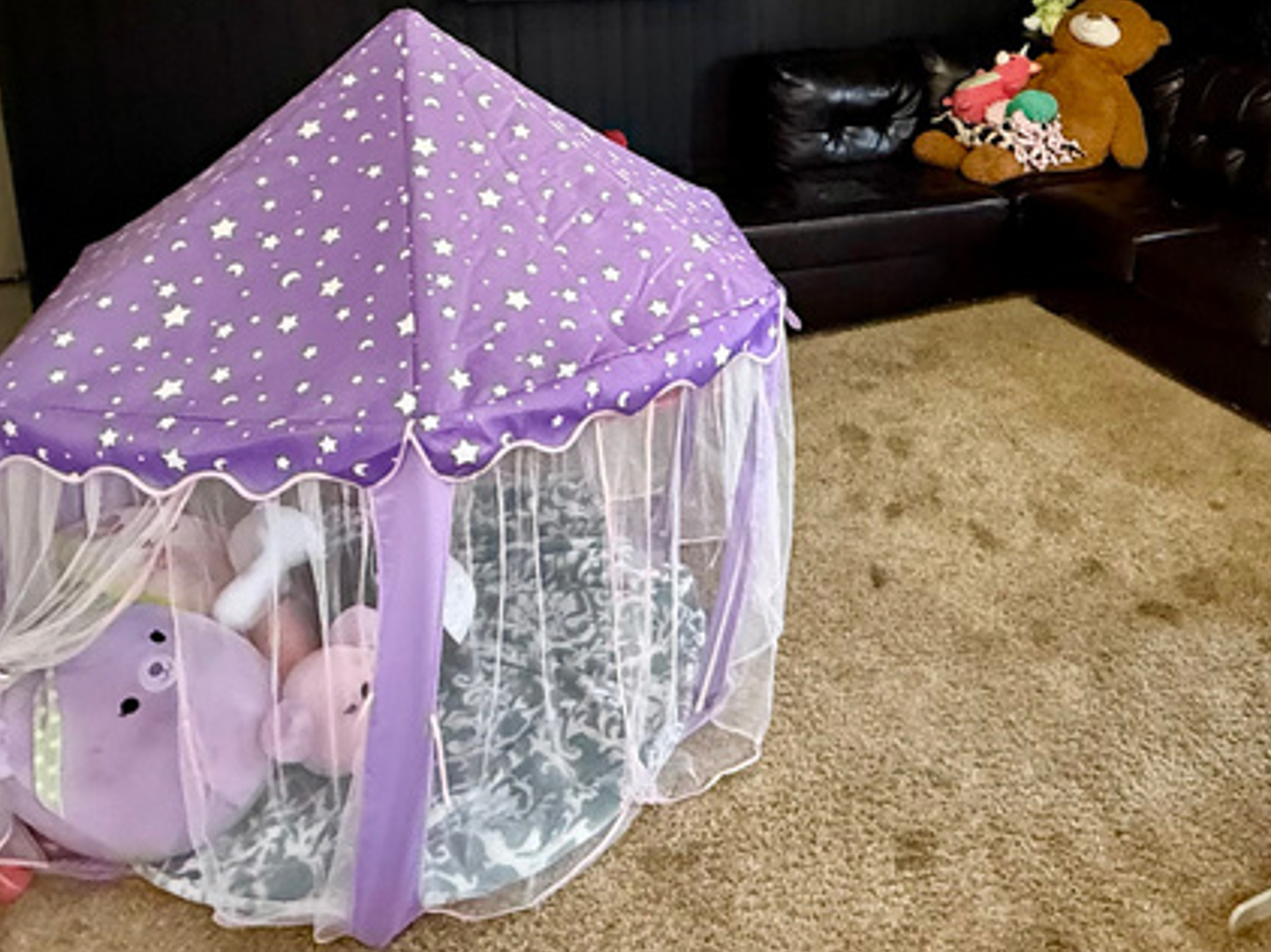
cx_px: 1009
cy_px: 127
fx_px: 1248
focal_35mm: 34
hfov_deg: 50.8
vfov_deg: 39.3
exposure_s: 1/40
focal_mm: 2.22
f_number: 2.2
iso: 1000
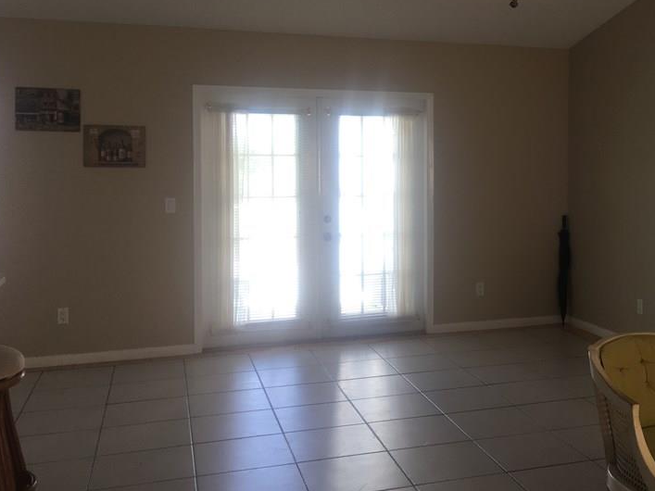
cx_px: 464
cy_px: 181
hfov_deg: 43.8
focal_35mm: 42
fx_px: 795
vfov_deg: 34.1
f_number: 2.2
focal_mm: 4.15
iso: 25
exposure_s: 1/40
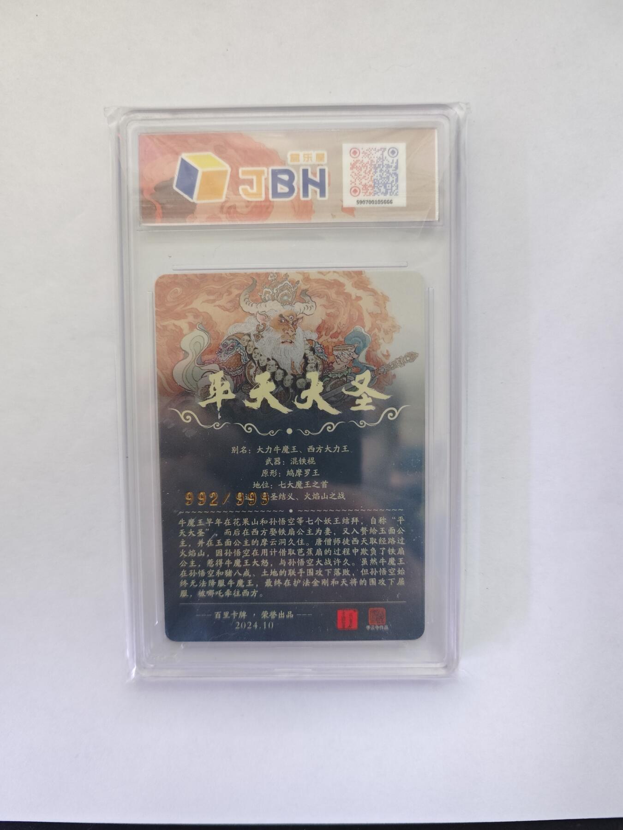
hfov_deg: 58.9
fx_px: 552
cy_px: 415
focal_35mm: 23
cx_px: 312
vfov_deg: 73.9
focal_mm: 6.55
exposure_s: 1/33.3
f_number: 1.6
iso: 1250
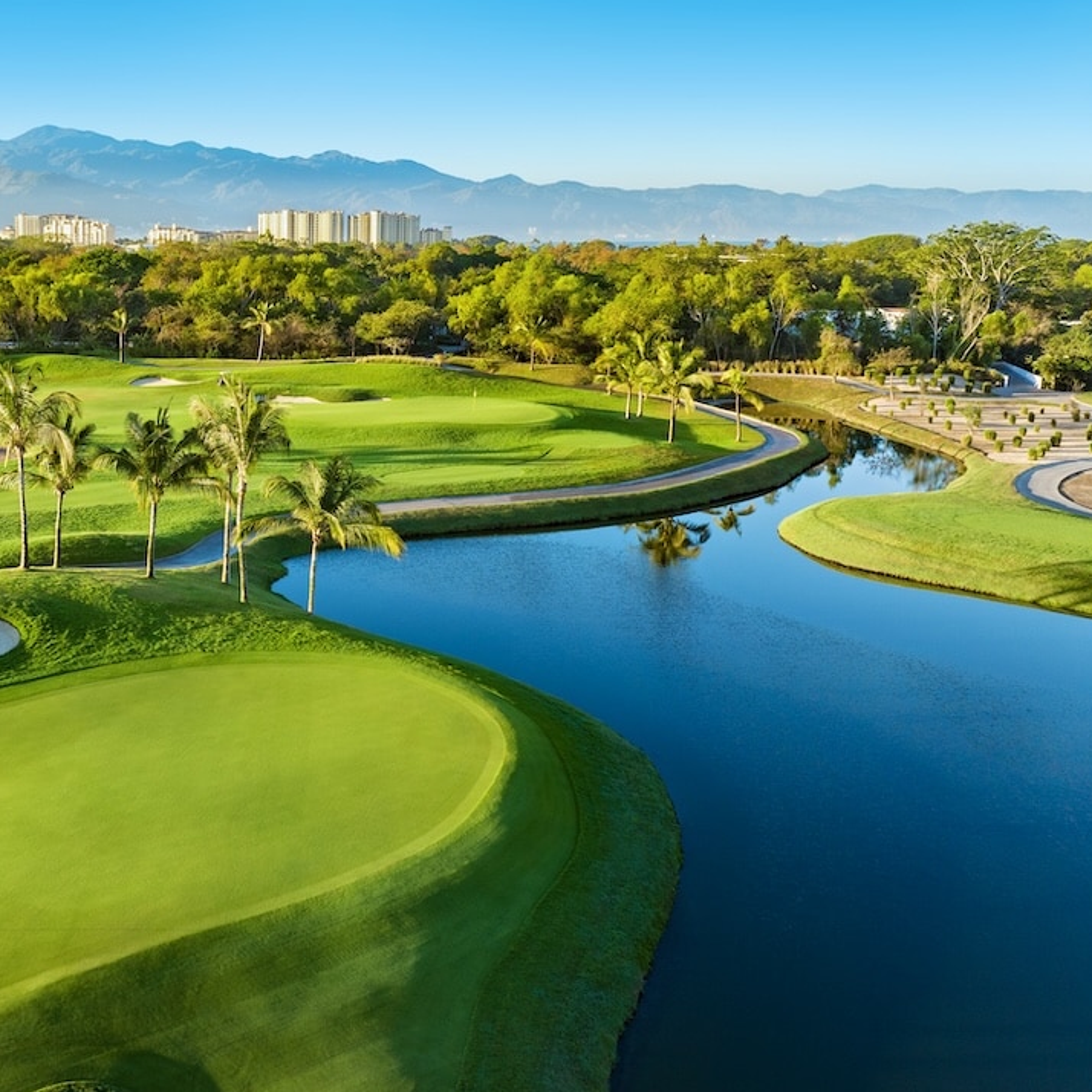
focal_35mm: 38
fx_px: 1356
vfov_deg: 43.7
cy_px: 467
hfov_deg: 41.2
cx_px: 159
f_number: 4.5
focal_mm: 12.29
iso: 100
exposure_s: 1/160
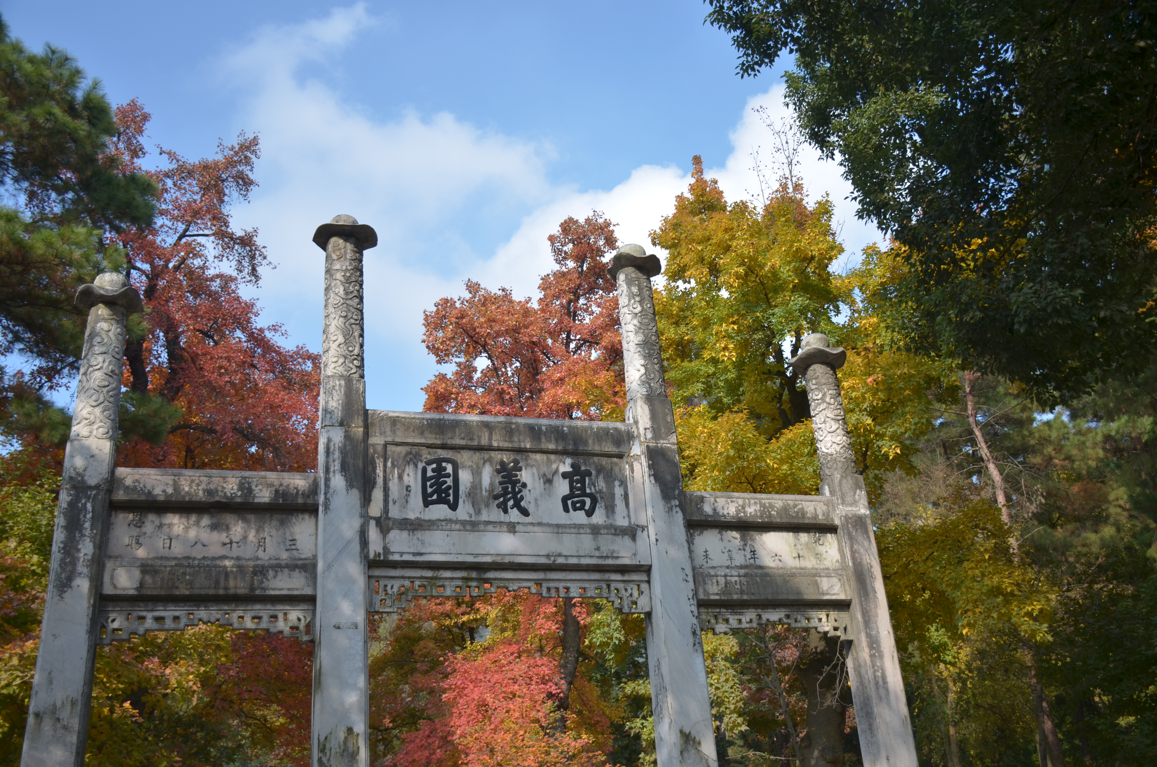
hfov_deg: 57.3
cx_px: 578
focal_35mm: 33
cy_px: 384
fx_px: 1058
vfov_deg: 39.8
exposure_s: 1/1250
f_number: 4.5
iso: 200
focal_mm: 22
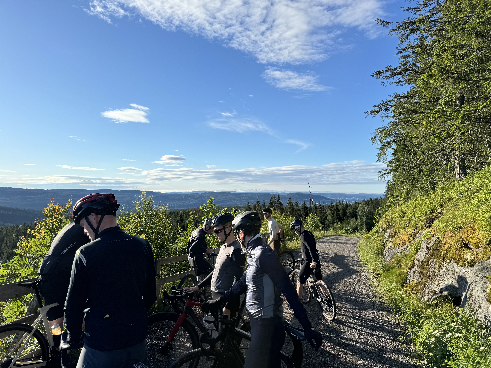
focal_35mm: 24
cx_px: 246
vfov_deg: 56.8
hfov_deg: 71.6
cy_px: 184
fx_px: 340
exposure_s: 1/4608
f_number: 1.78
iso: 80
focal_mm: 6.76
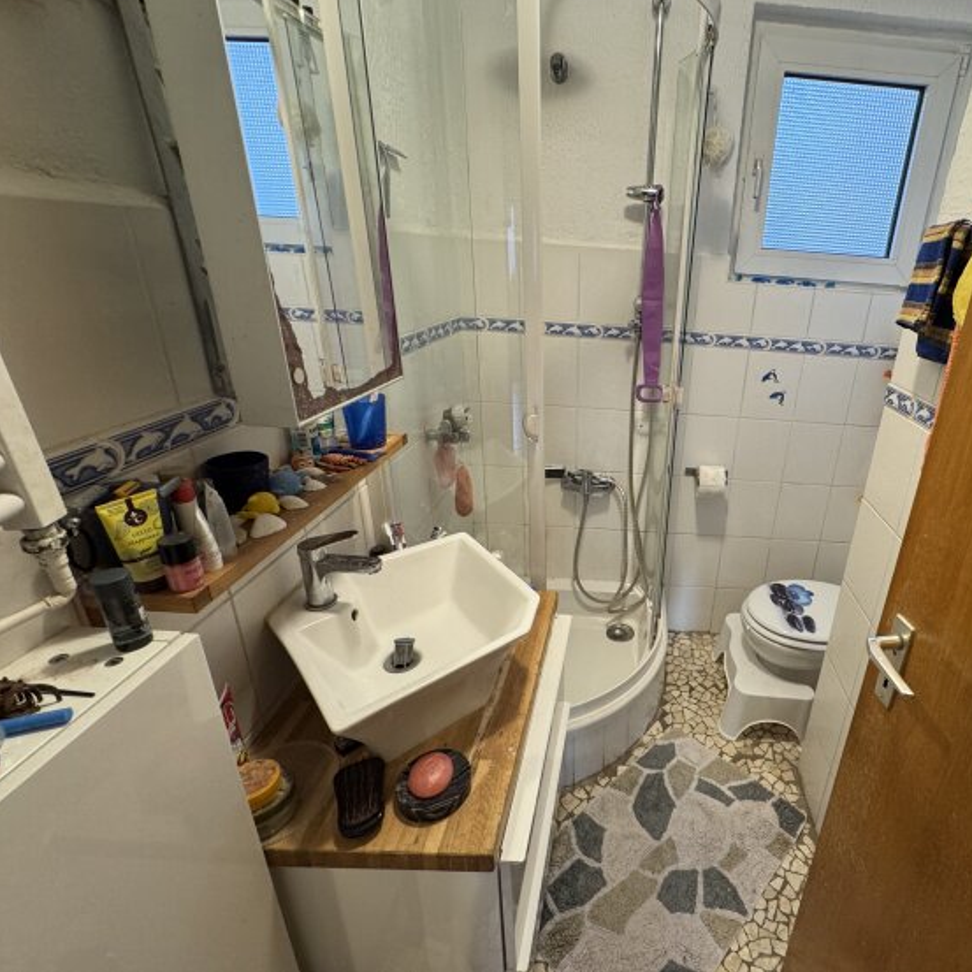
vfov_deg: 83.9
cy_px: 473
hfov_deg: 81.1
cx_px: 650
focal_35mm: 17
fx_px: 540
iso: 200
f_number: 2.2
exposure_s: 1/50
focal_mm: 2.22
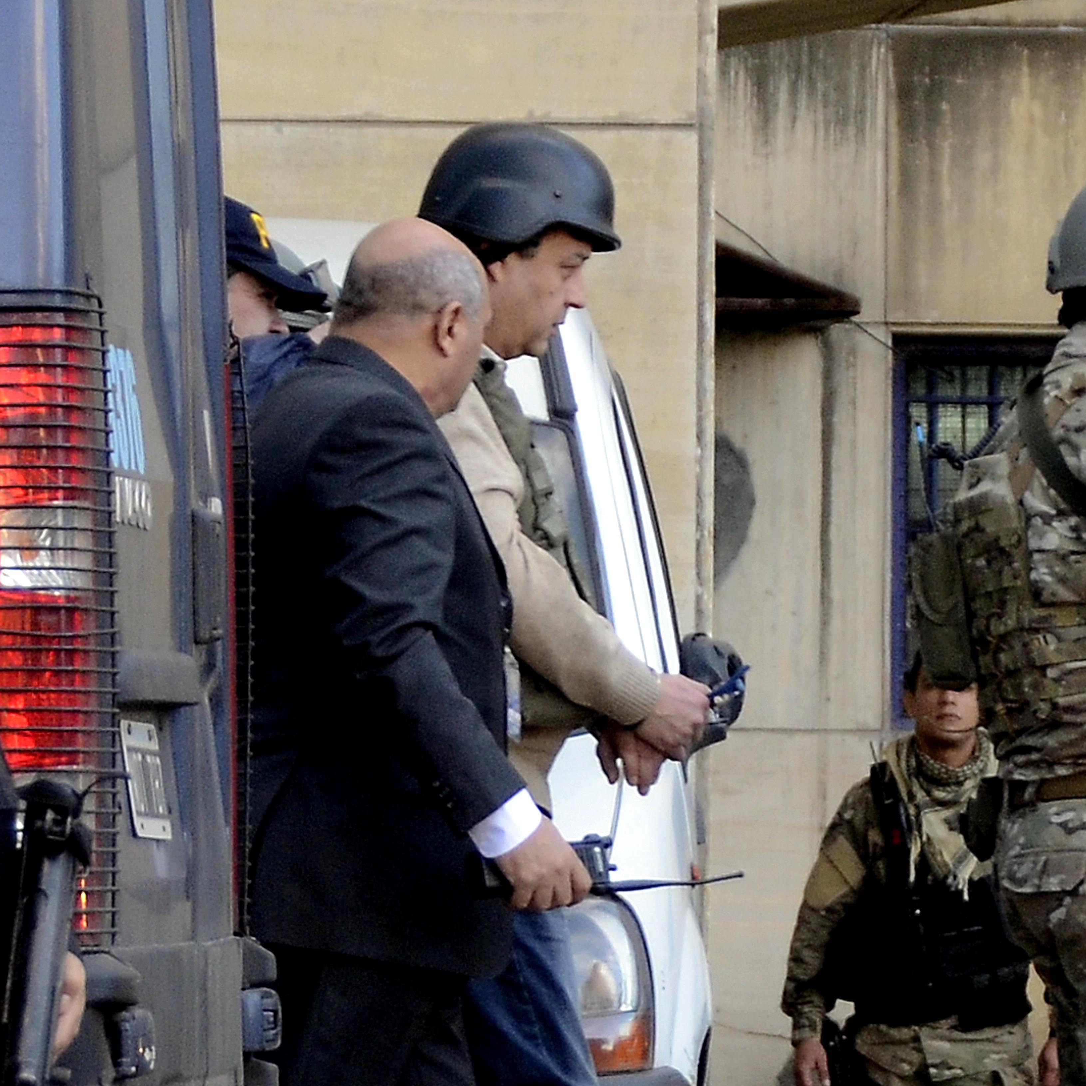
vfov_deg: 13.7
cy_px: 543
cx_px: 453
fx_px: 4508
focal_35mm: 127
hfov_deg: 13.7
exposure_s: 1/400
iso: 640
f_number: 4.5
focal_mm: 66
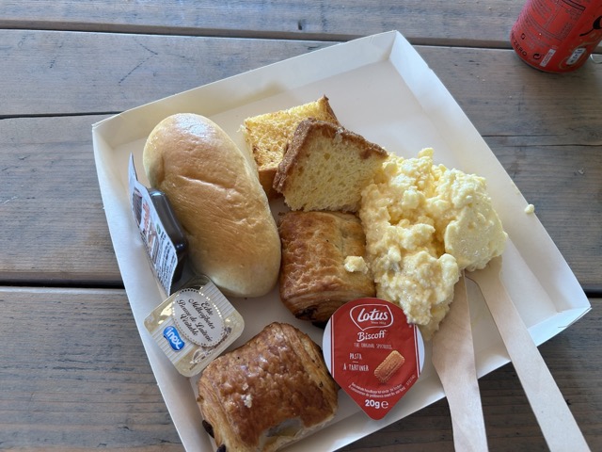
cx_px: 301
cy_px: 226
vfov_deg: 53.1
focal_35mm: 26
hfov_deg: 67.3
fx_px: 452
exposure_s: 1/50
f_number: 1.5
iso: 80
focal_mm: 5.7
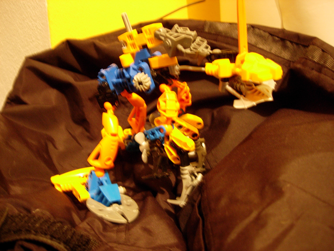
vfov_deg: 37.7
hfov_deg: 49.0
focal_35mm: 38
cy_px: 126
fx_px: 367
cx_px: 167
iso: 200
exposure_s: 1
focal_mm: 7.8
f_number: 2.8
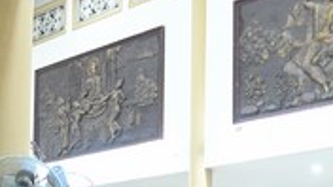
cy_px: 278
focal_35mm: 93
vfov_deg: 12.4
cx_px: 176
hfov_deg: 22.9
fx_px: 821
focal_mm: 24
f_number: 4
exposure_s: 1/250
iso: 16000
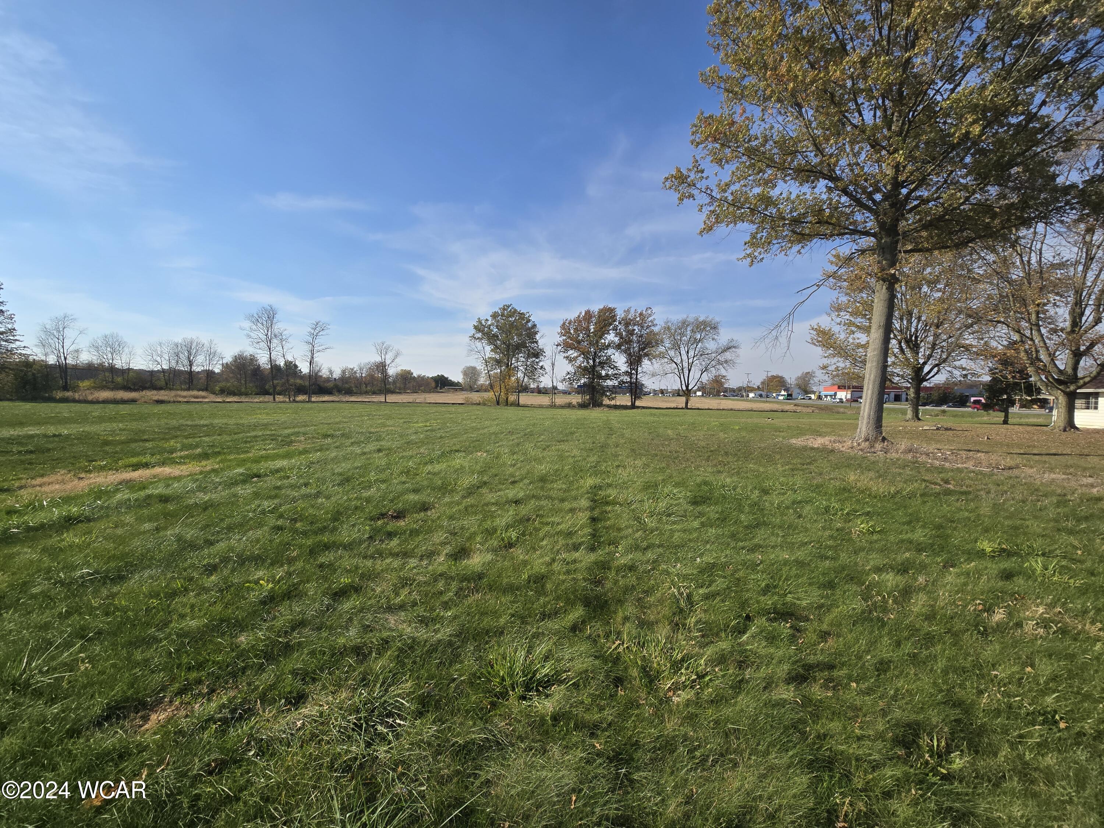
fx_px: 415
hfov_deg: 106.2
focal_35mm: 13
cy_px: 414
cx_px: 552
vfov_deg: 89.9
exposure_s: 1/2510
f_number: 2.2
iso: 50
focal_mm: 2.2
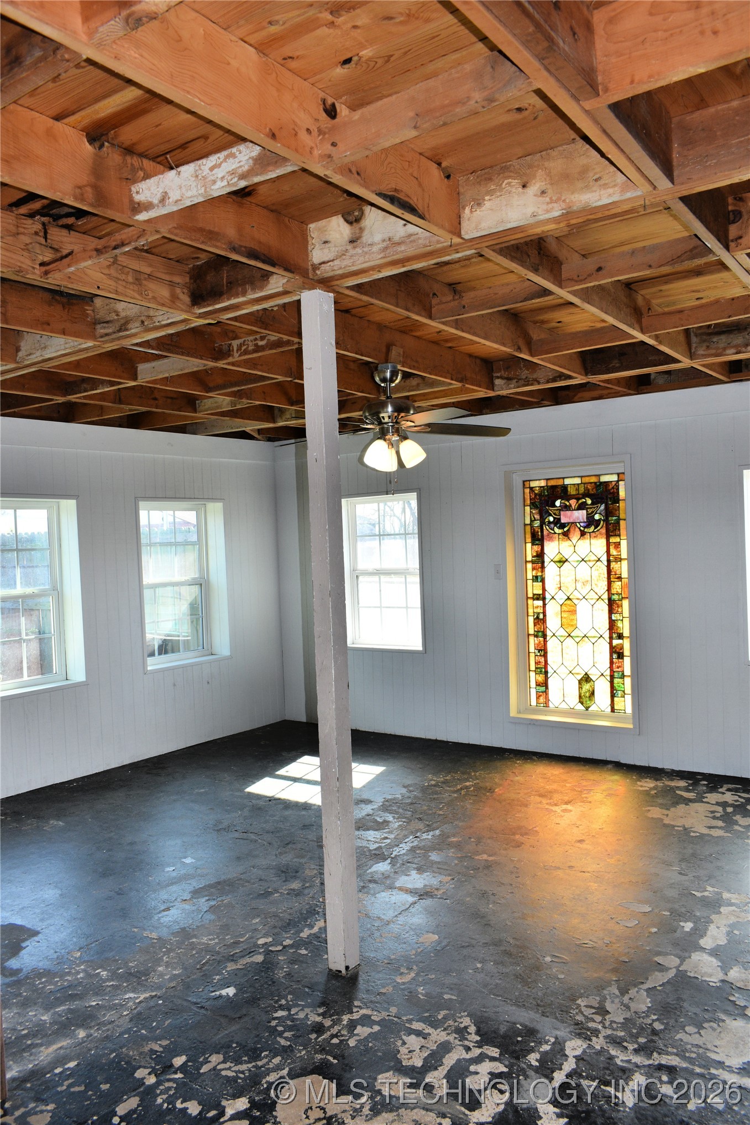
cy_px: 562
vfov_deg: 67.4
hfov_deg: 47.9
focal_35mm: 27
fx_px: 844
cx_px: 375
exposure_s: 1/125
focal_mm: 18
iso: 450
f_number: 5.6
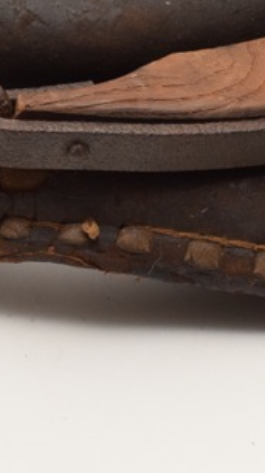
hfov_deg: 6.2
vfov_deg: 10.9
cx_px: 141
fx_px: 2455
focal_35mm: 196
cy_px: 10
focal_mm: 38
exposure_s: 1/100
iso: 800
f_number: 5.6
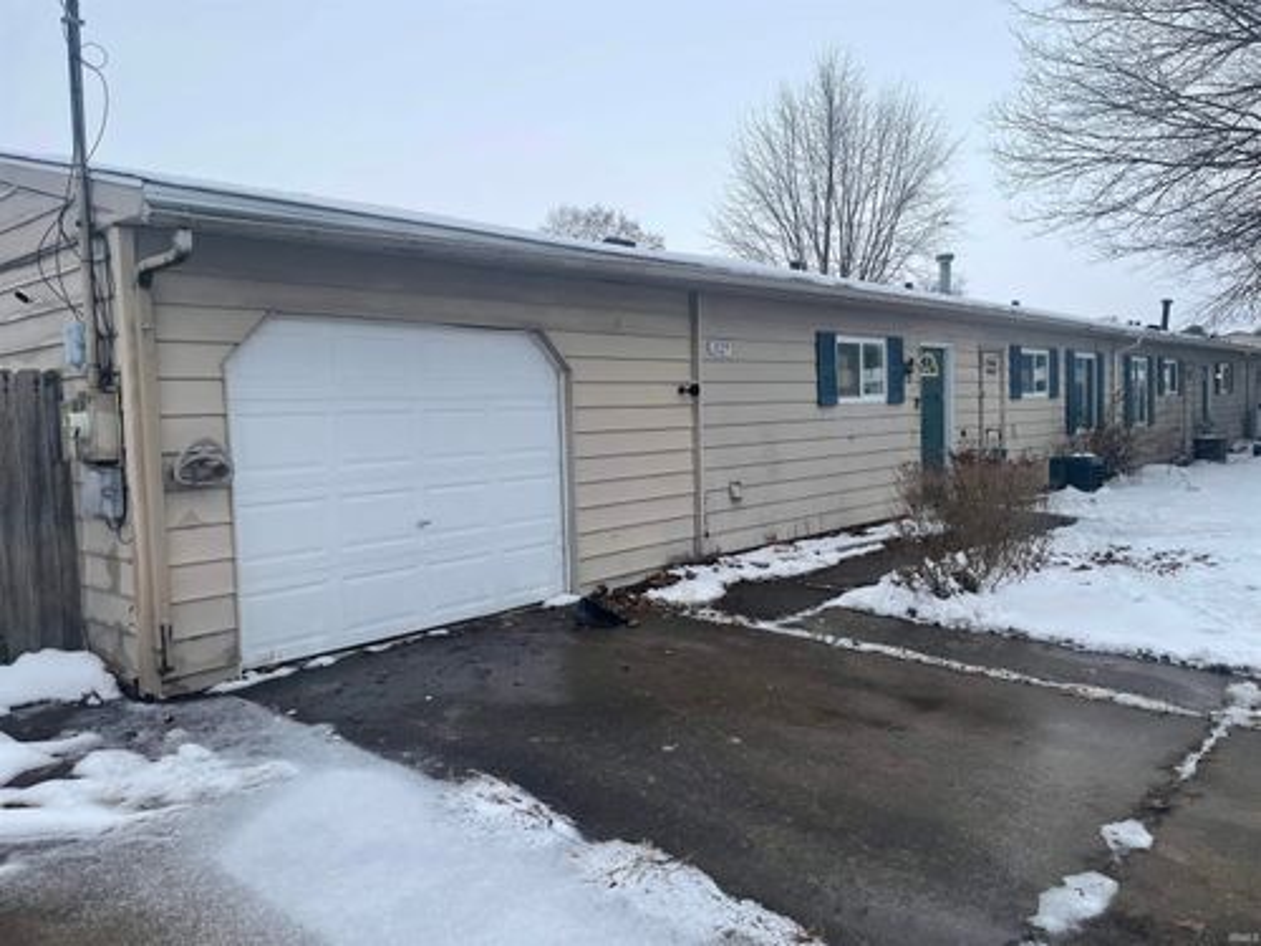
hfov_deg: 67.3
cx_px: 630
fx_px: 947
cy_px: 473
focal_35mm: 26
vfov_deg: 53.1
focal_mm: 4.2
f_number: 1.6
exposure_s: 1/963
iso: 32
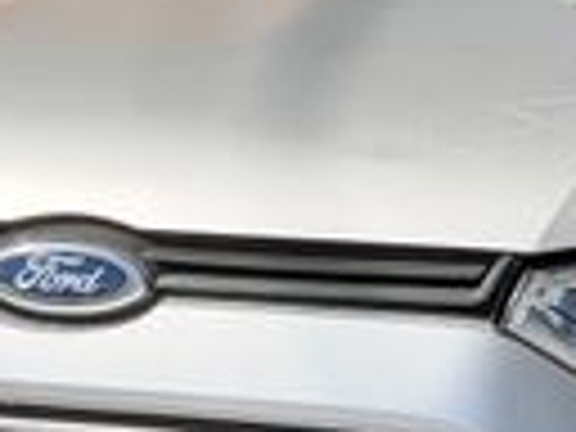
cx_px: 626
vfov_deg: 5.2
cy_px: 189
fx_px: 4776
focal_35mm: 287
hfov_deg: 6.9
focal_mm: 6.76
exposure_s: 1/4587
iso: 100
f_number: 1.78
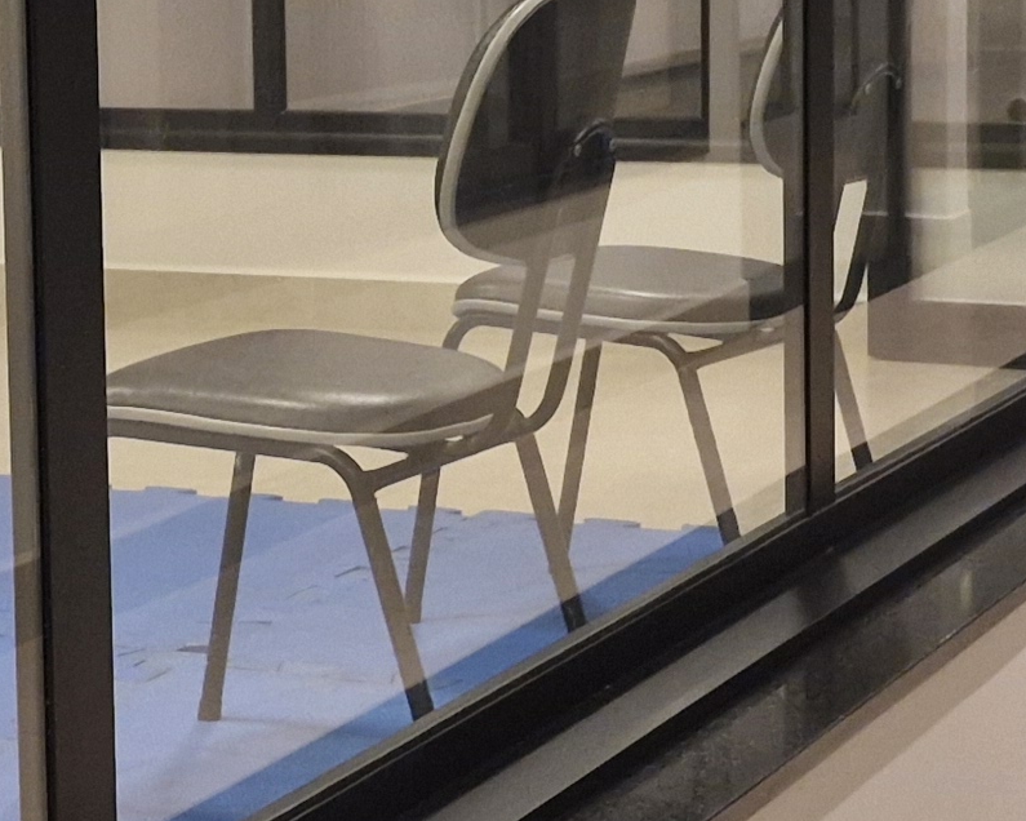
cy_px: 209
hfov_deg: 16.8
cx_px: 170
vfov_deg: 13.6
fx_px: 3431
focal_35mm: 113
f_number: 1.8
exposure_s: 1/120
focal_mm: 5.54
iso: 640
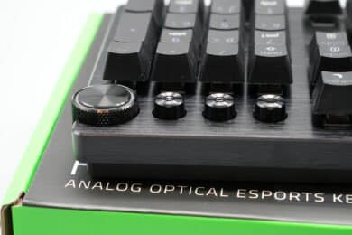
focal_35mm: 105
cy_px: 118
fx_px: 1027
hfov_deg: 19.5
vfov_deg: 13.0
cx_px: 176
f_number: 10
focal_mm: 105
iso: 5000
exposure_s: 1/125
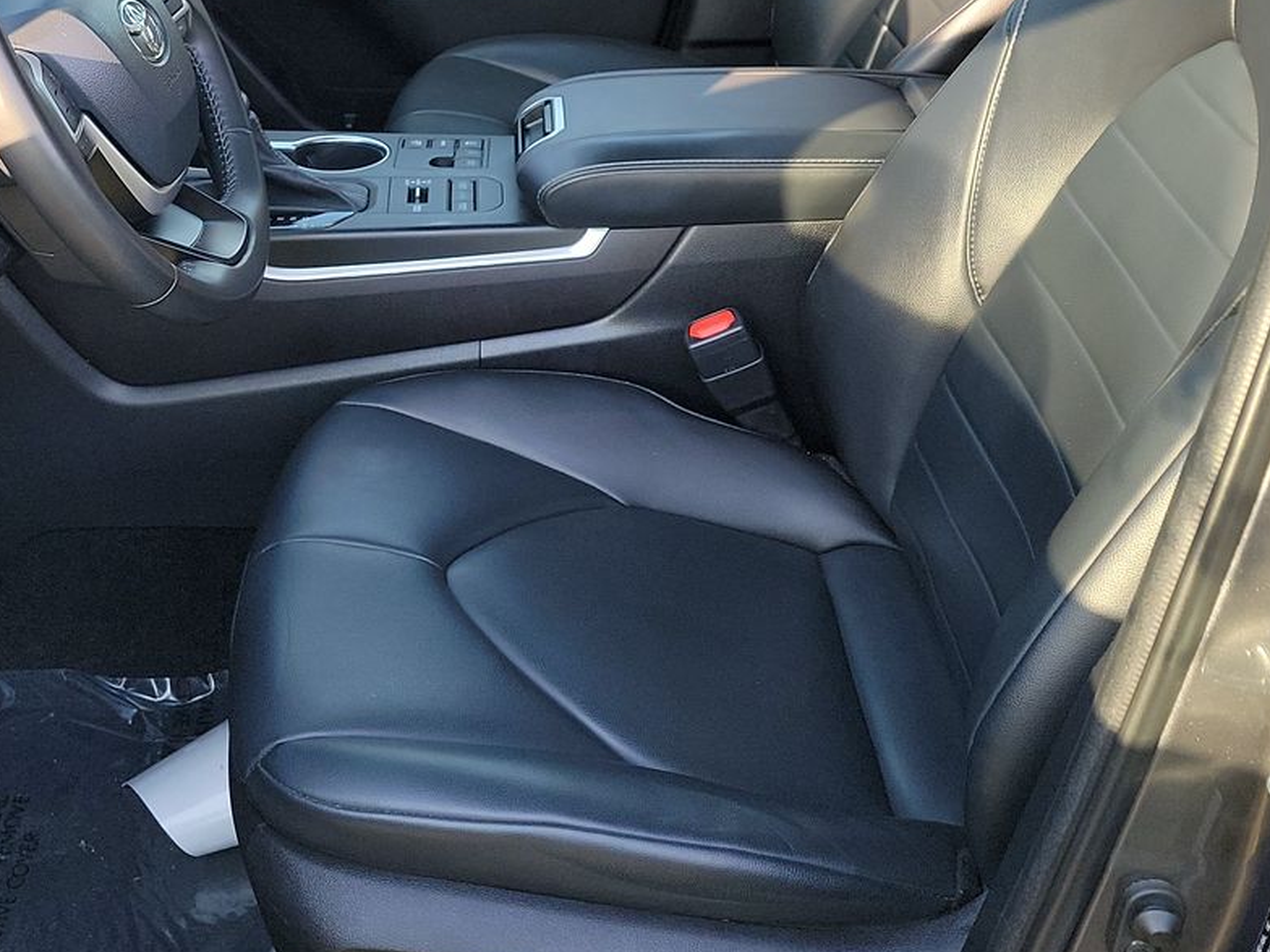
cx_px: 300
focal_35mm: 49
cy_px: 151
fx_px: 1798
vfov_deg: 28.8
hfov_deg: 37.8
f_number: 1.8
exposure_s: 1/119
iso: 75
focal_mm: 6.7
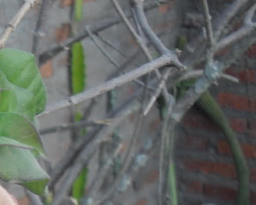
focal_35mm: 103
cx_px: -87
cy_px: 232
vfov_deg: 14.6
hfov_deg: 17.4
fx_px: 781
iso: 80
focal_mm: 6.3
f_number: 2.8
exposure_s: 1/45
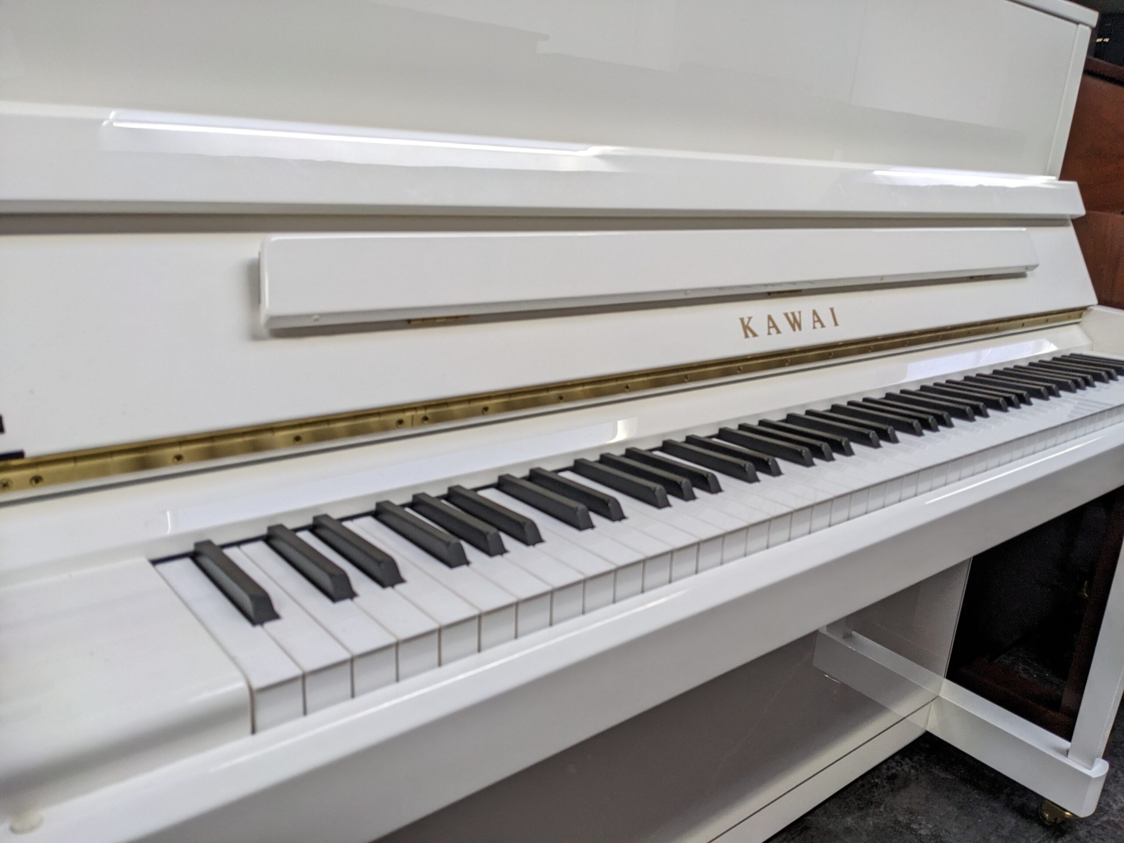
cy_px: 422
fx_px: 877
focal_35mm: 27
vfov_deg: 51.4
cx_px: 562
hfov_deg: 65.3
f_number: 1.73
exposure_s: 1/24
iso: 84
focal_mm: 4.38
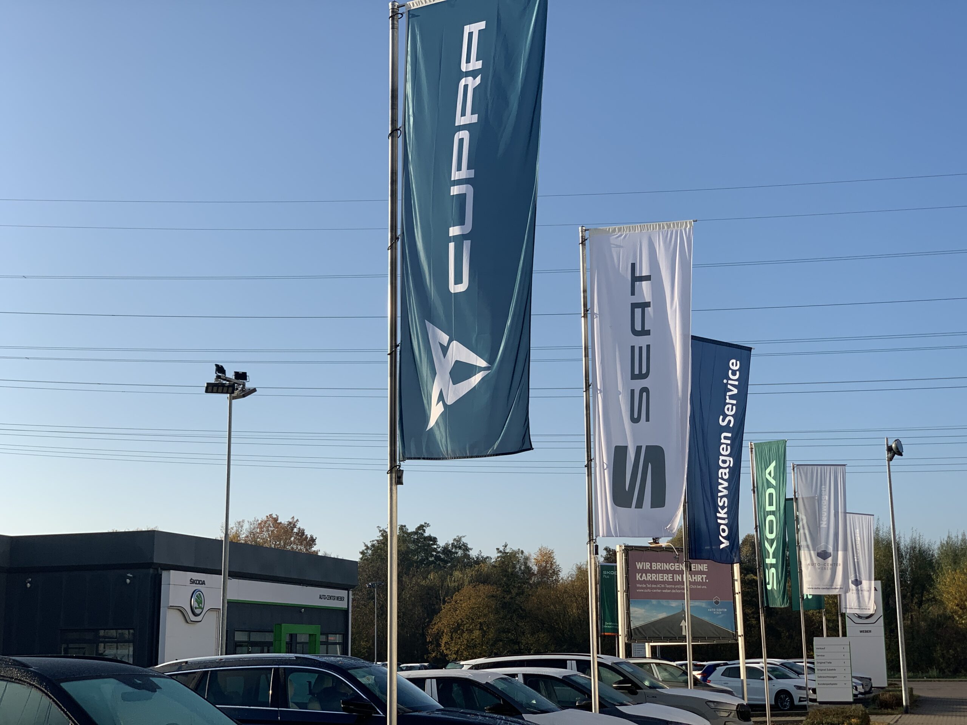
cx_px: 484
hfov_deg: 36.8
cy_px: 362
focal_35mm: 52
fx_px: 1453
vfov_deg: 28.0
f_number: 2.4
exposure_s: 1/905
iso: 16
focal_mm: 6
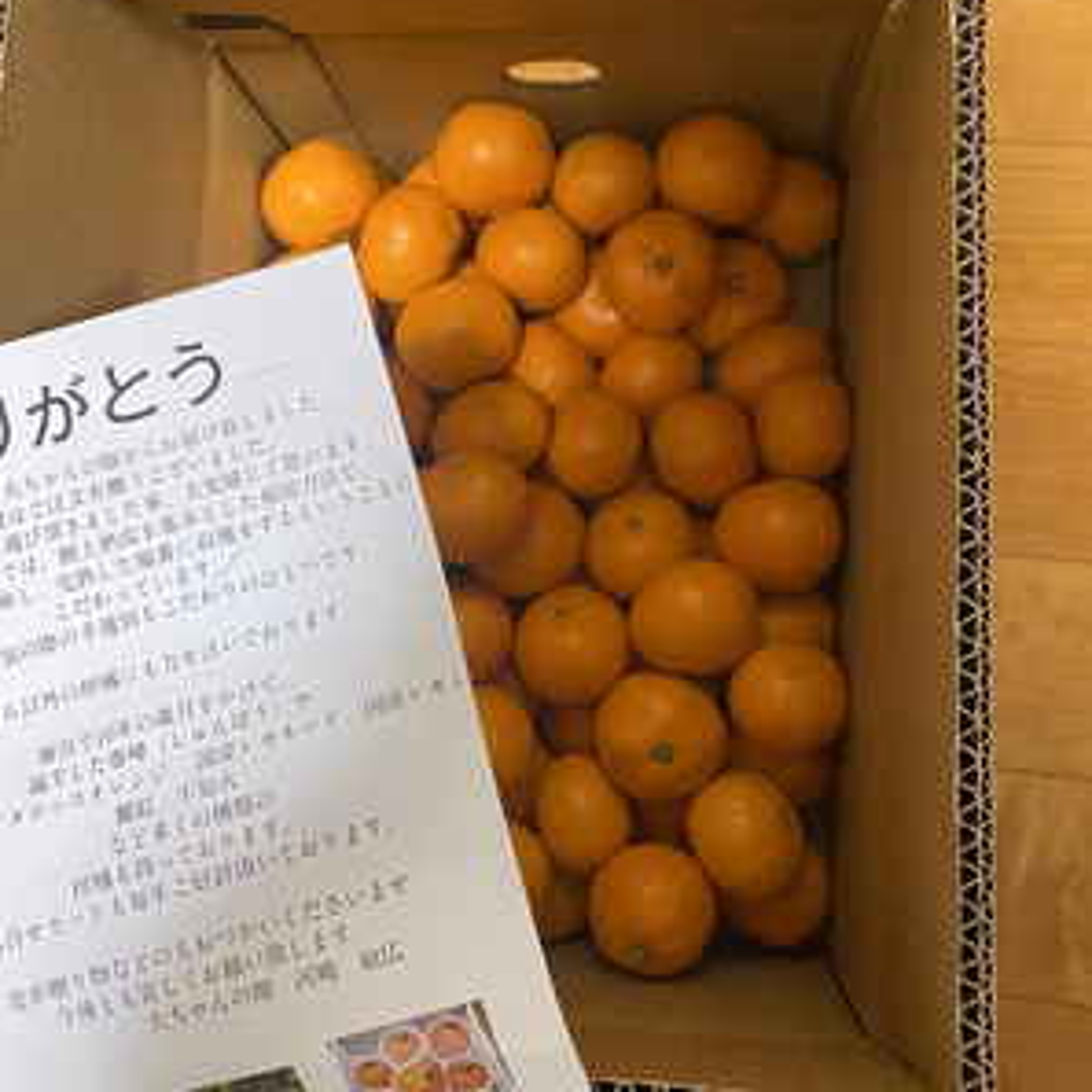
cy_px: 563
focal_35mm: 31
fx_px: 1106
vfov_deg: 52.5
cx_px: 548
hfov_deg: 52.5
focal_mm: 4.25
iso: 400
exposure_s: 1/60
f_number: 1.8
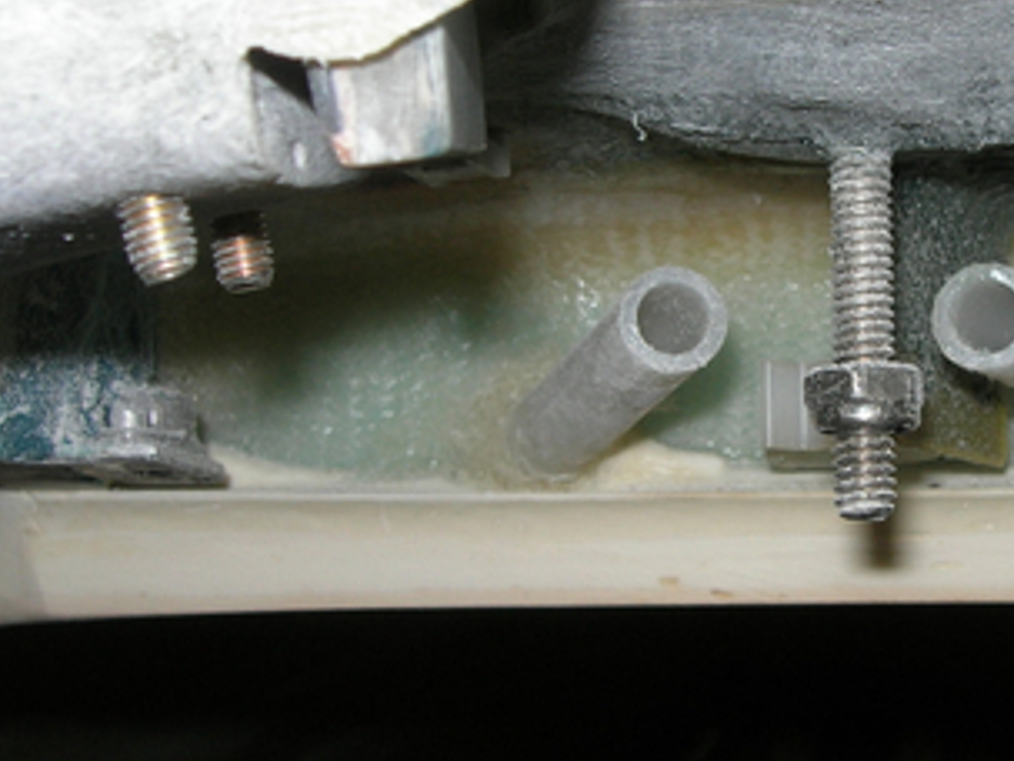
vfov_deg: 18.4
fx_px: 2343
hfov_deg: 23.8
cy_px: 310
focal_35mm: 80
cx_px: 887
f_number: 4.8
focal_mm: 7.8
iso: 64
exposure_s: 1/60.1
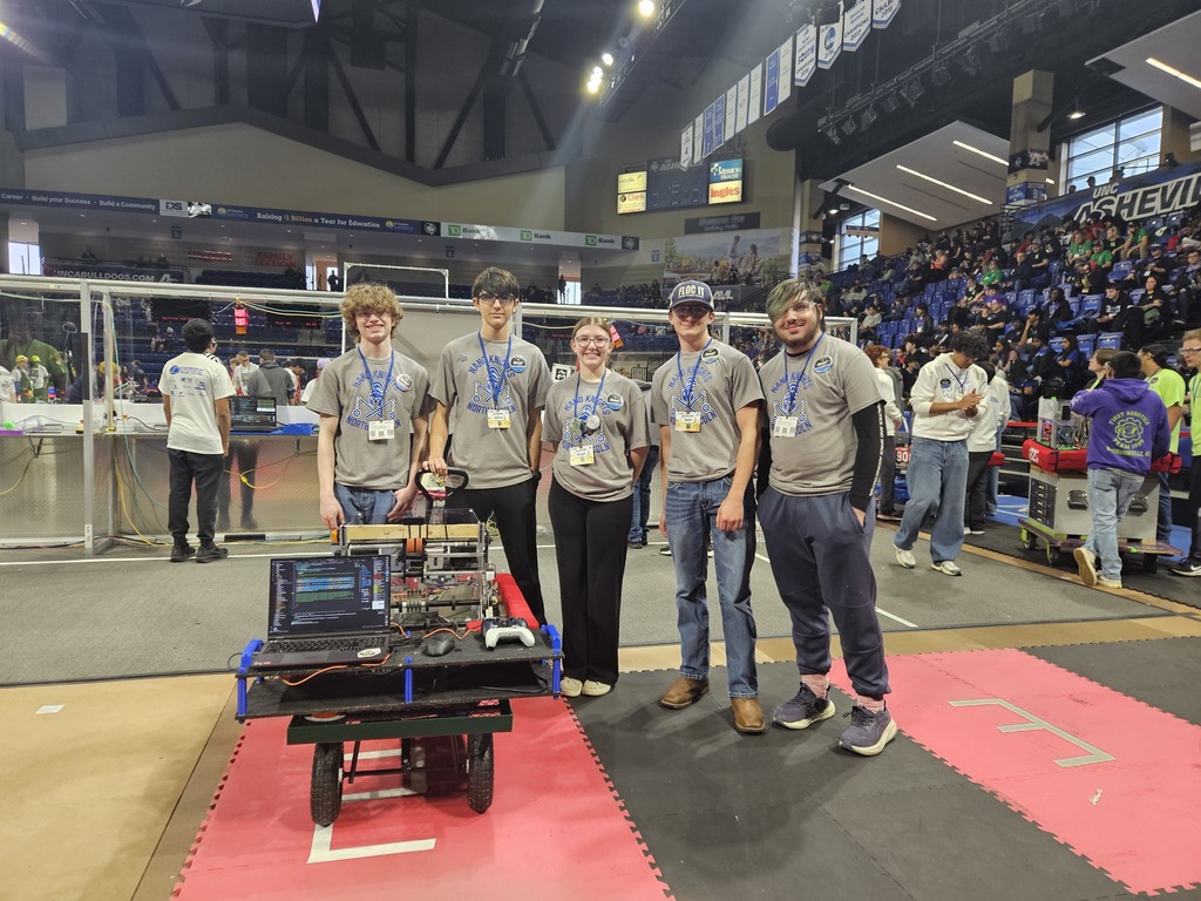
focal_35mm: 23
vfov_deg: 58.9
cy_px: 450
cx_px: 600
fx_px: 798
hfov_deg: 73.9
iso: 200
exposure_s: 1/180
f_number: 1.8
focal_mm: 5.4
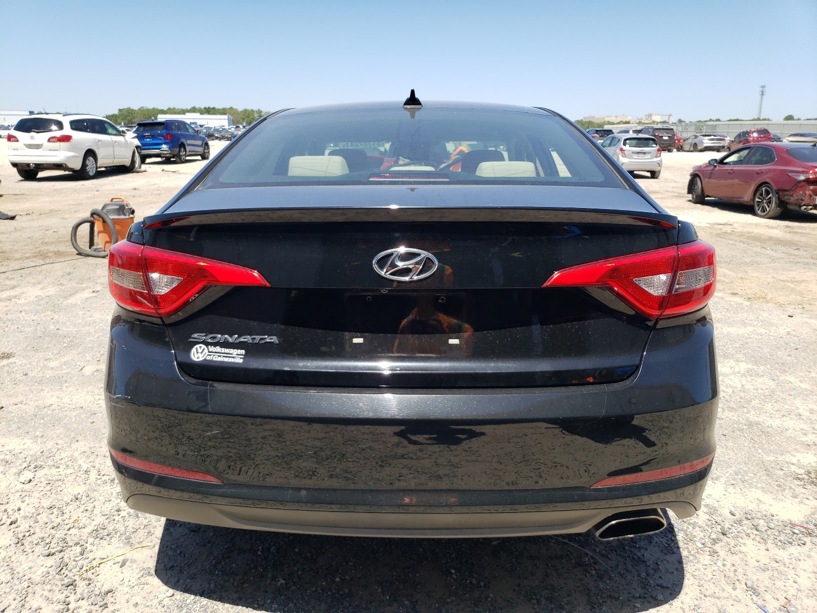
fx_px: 614
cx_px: 408
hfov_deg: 67.3
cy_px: 306
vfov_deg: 53.1
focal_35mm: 26
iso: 50
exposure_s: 1/2000
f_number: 1.5
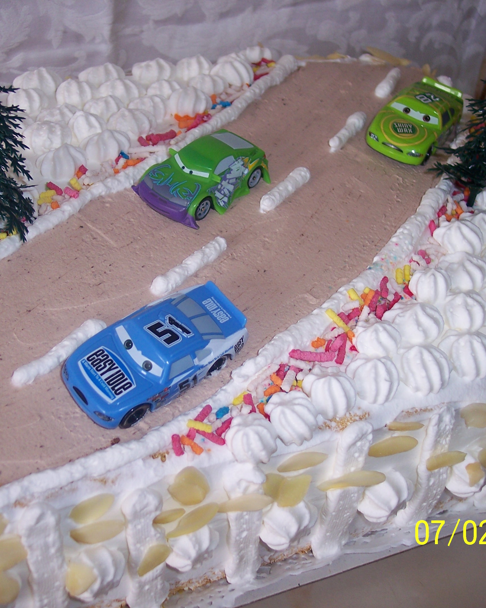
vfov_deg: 36.7
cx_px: 210
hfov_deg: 29.6
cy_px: 304
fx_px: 917
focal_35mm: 51
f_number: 2.8
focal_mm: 8
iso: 100
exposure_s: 1/60
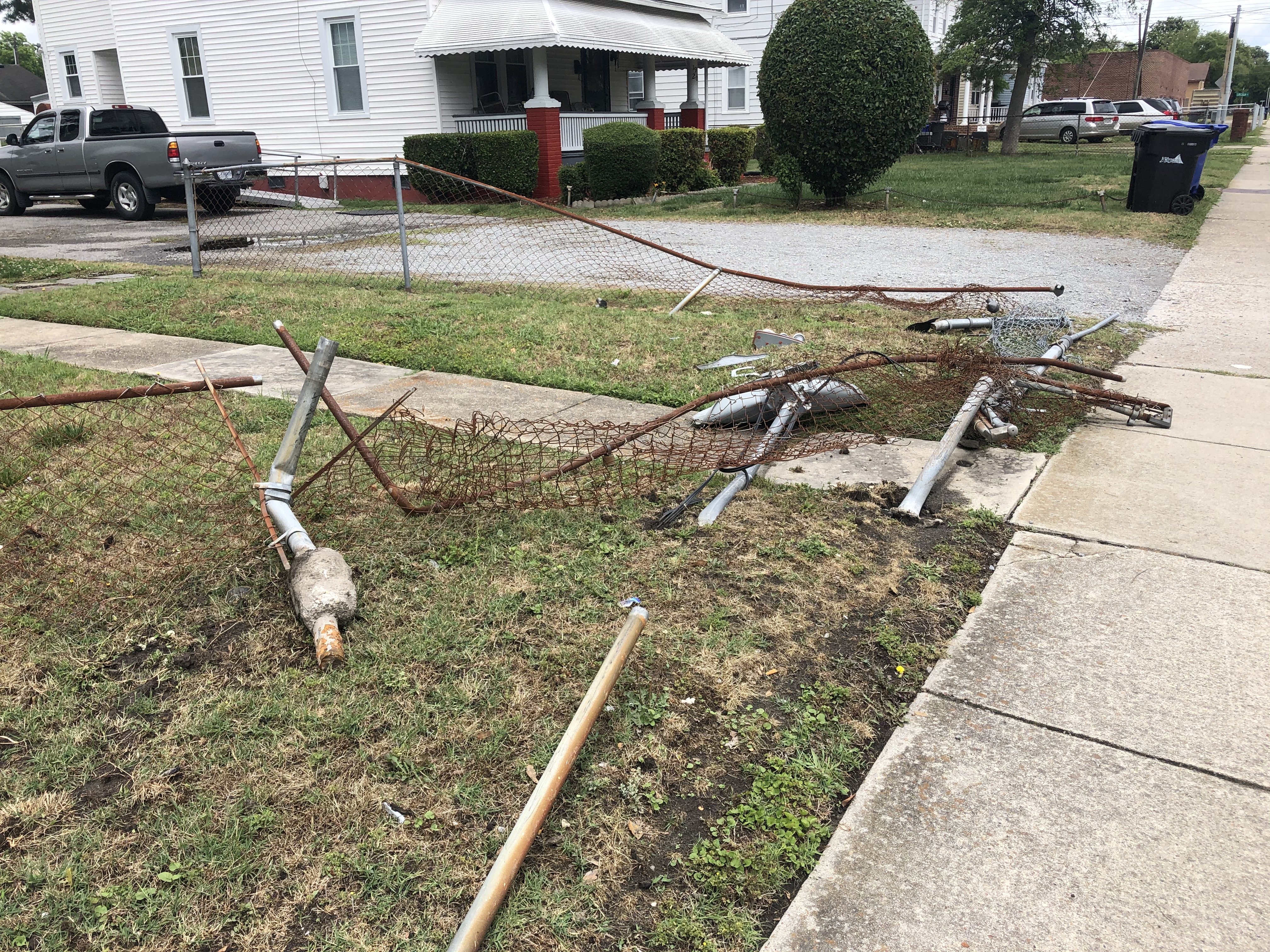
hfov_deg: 63.4
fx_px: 1027
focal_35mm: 28
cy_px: 476
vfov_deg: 49.7
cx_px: 635
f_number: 1.8
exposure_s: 1/1245
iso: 20
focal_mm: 3.99
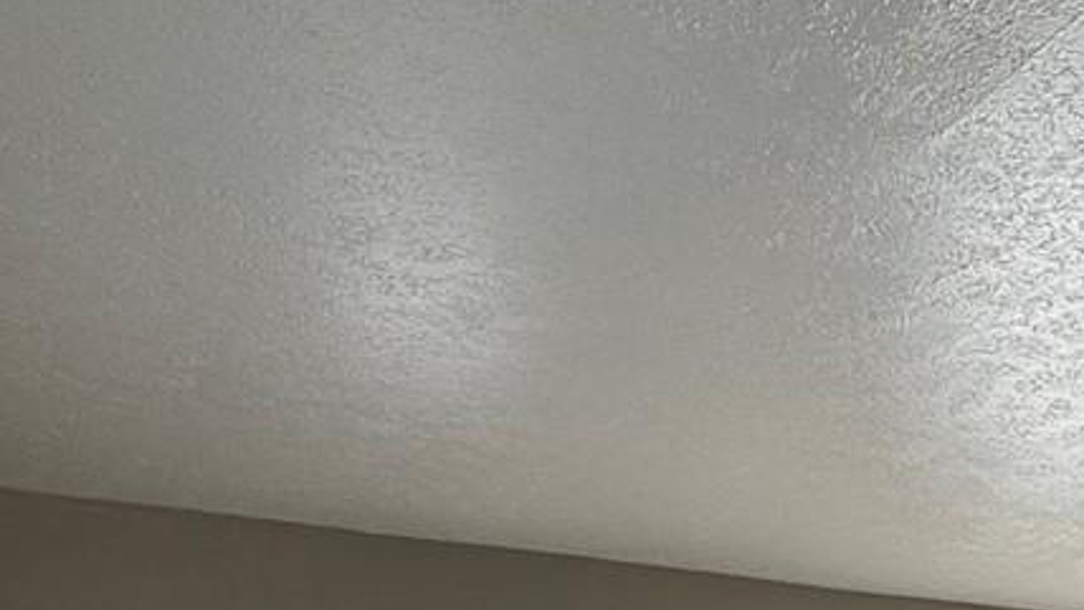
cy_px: 985
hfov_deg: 35.2
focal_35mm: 57
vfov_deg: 18.1
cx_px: 892
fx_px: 1639
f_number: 2.2
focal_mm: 2.22
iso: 80
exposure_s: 1/99
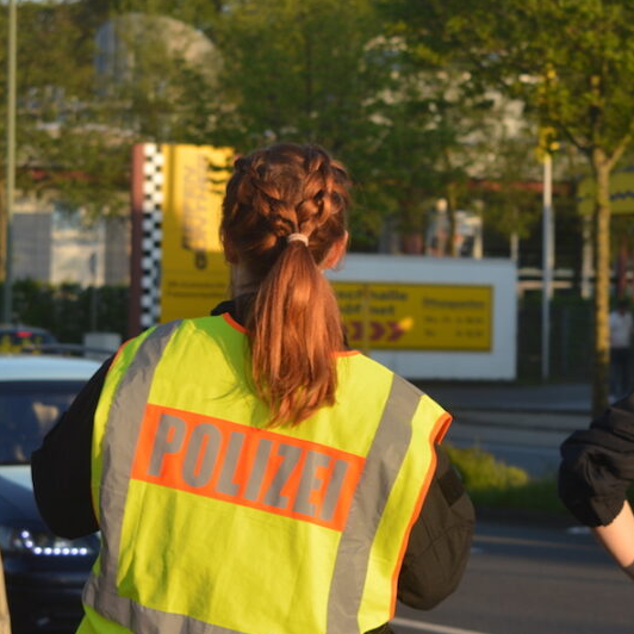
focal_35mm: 154
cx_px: 291
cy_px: 409
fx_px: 3190
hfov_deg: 11.4
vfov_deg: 11.3
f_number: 6.3
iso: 100
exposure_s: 1/160
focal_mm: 55
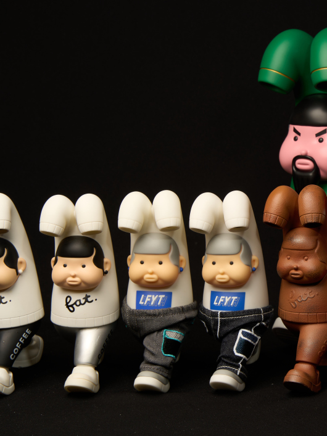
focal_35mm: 93
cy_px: 212
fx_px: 1172
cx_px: 312
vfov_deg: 21.1
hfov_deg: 15.6
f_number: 11
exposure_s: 1/125
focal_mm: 57
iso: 100
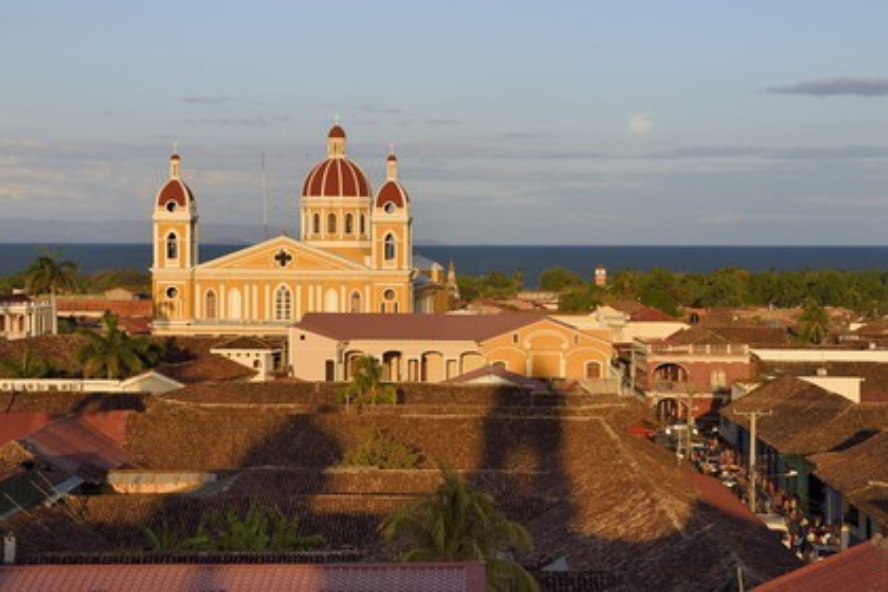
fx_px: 2343
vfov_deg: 14.4
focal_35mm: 95
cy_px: 296
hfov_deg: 21.5
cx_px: 444
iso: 400
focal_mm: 95
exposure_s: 1/400
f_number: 9
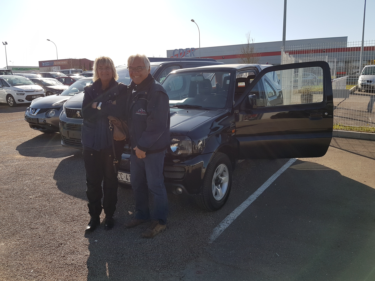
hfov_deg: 67.3
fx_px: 282
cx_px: 188
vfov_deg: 53.1
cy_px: 140
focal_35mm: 26
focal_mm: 4.2
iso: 40
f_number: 1.7
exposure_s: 1/1852
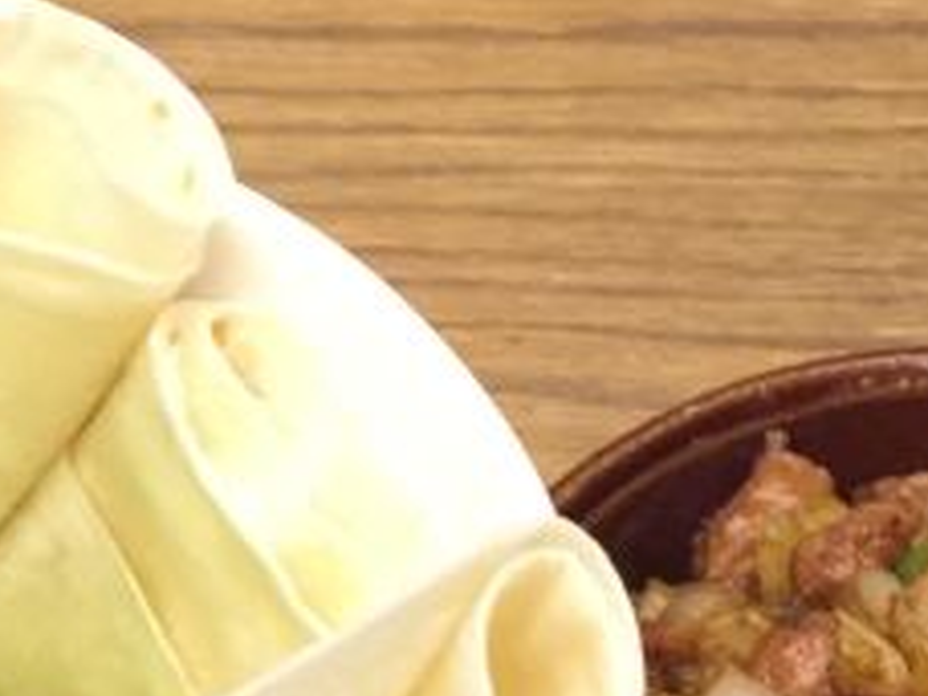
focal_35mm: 89
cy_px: 763
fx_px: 2386
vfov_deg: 16.1
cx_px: 334
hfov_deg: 21.9
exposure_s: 1/8
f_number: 2.2
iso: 200
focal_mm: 4.15
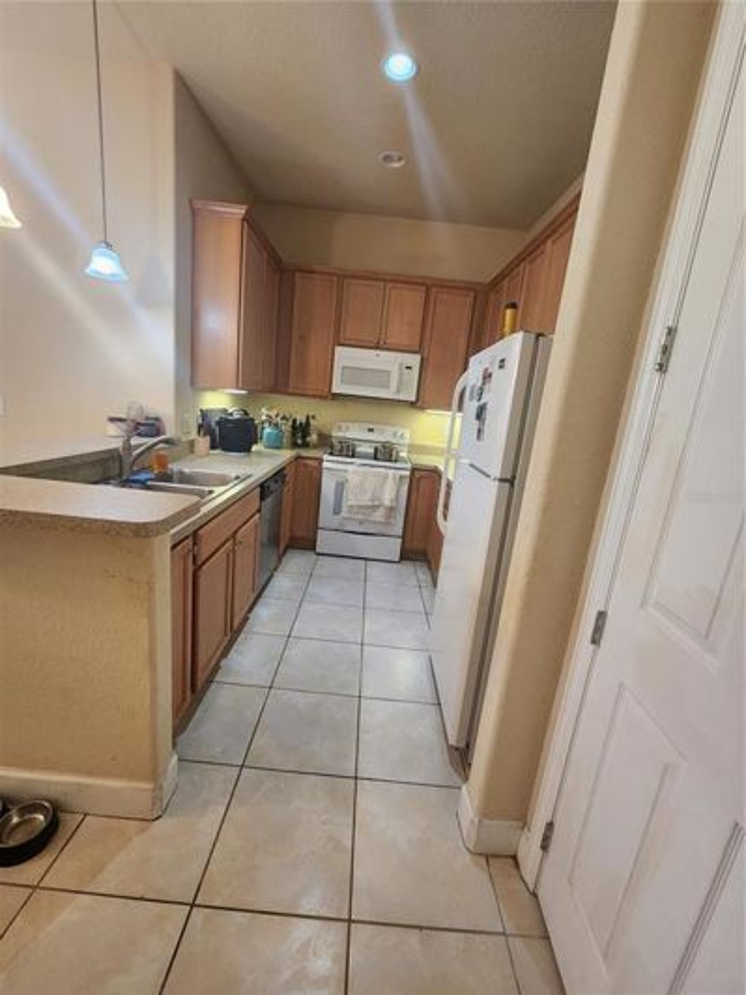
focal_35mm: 13
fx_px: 374
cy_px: 498
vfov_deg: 106.2
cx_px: 373
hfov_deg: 89.9
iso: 400
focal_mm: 2.2
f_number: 2.2
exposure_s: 1/60
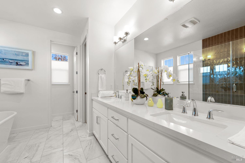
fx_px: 95
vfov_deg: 81.2
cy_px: 82
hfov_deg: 104.3
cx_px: 122
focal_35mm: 14
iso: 100
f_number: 10
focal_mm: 14
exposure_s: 1/4
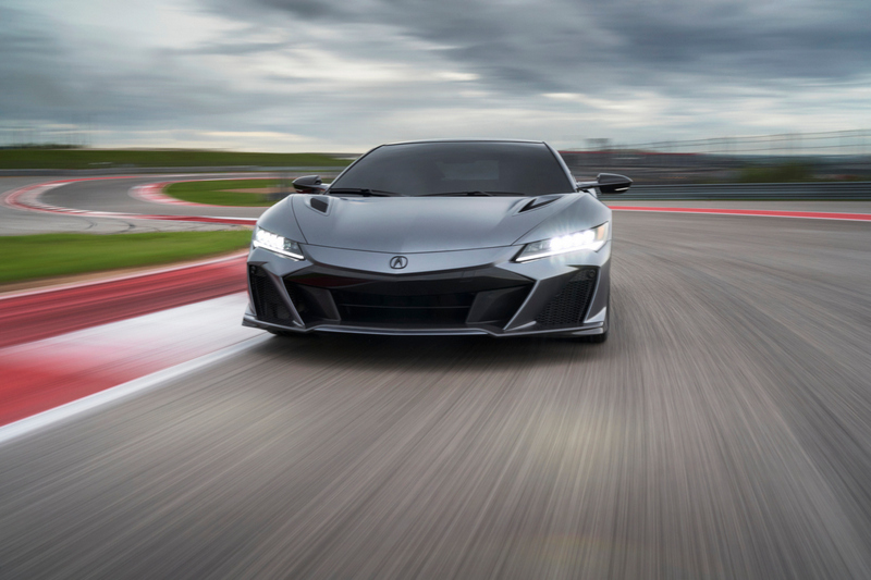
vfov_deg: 37.8
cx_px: 436
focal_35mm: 35
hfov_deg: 54.4
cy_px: 290
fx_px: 847
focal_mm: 35
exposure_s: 1/5
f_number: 16
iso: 640
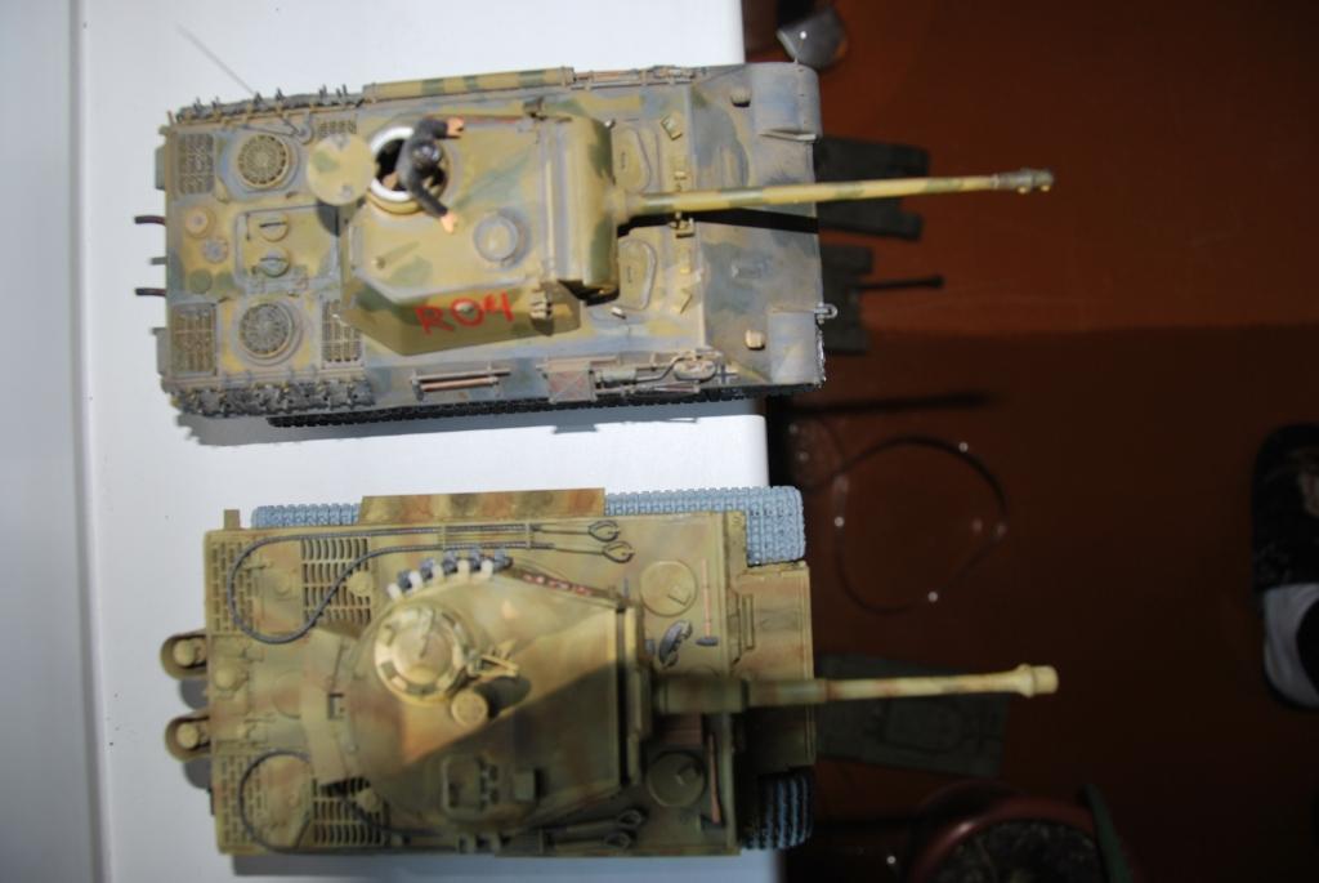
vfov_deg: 43.7
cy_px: 442
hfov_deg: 61.9
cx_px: 660
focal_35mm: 30
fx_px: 1100
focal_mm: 20
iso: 100
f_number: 4
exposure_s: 1/125
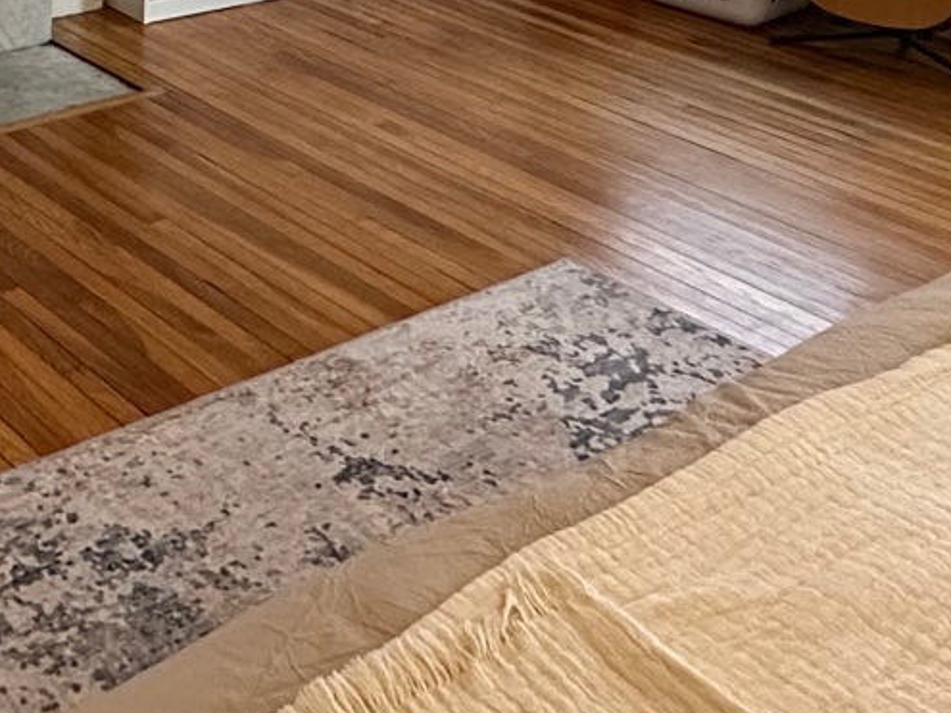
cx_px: -35
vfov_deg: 21.5
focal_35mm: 57
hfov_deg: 30.9
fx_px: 1566
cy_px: -359
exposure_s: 1/60
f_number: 2.2
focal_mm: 2.22
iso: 640
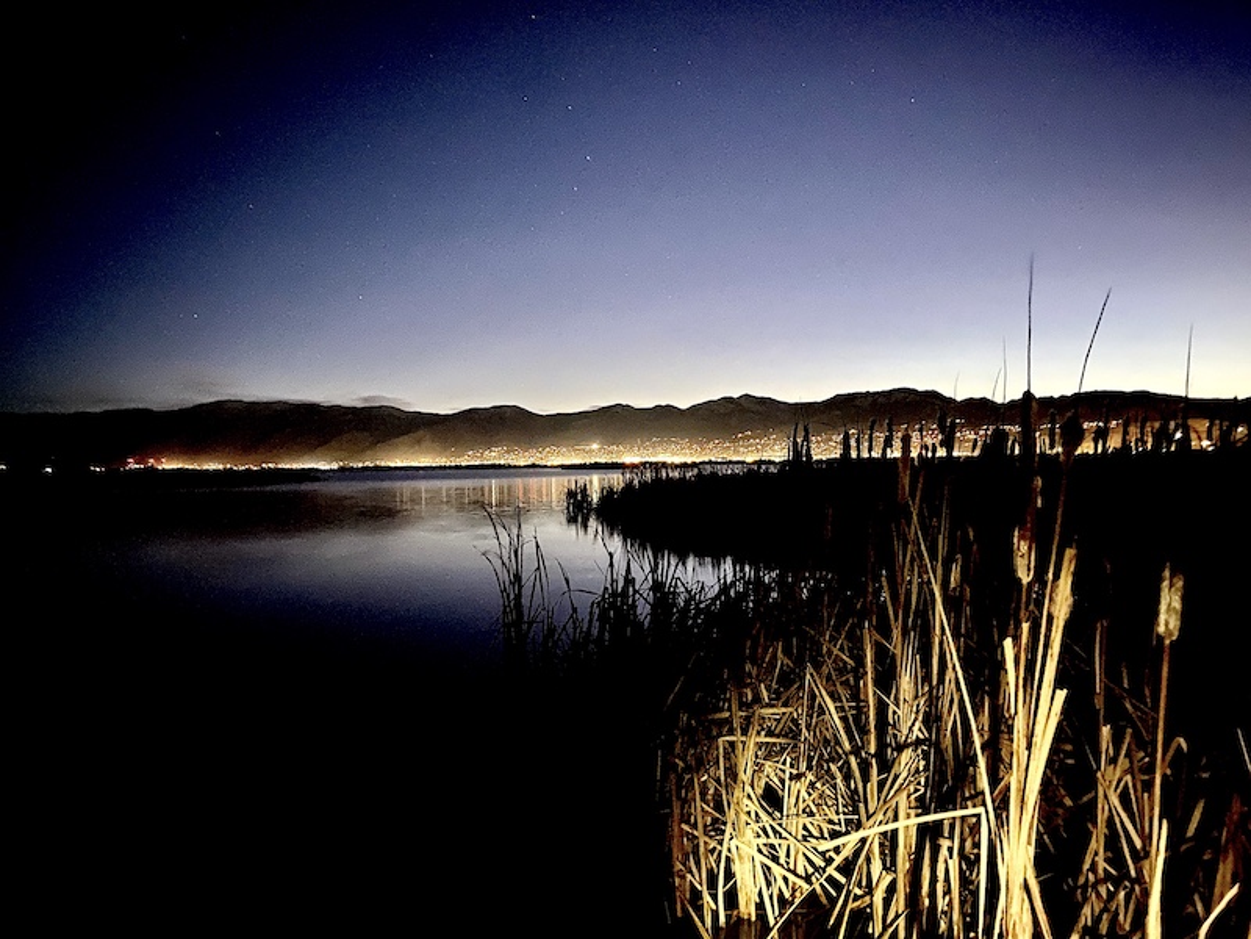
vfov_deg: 53.1
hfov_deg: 67.3
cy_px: 470
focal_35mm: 26
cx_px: 626
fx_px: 940
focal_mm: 4.25
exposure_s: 1/2
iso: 1250
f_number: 1.8
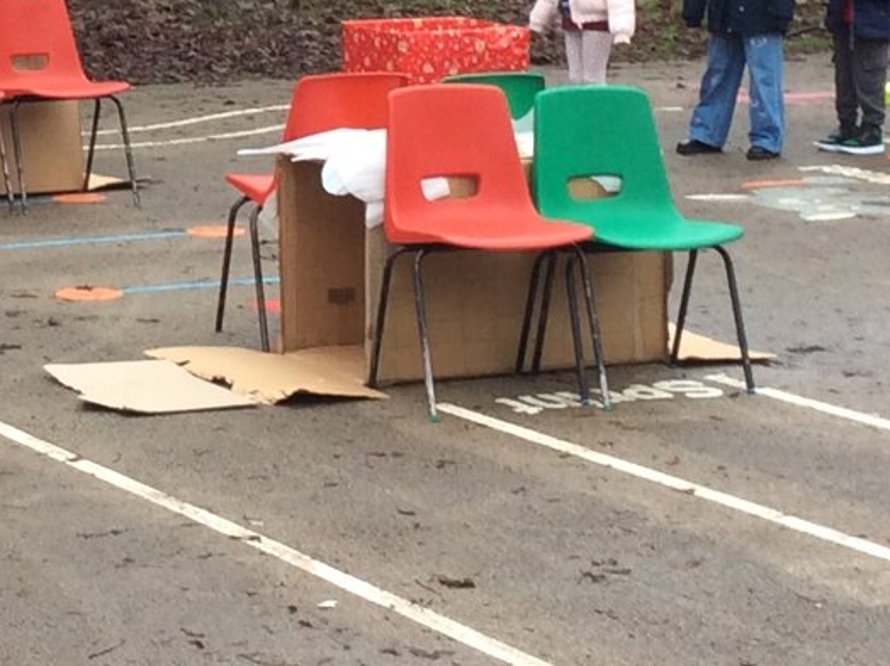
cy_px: 37
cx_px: 42
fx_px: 3211
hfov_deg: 15.5
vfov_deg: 11.7
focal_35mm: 125
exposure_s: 1/33
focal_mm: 3.3
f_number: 2.4
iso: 32
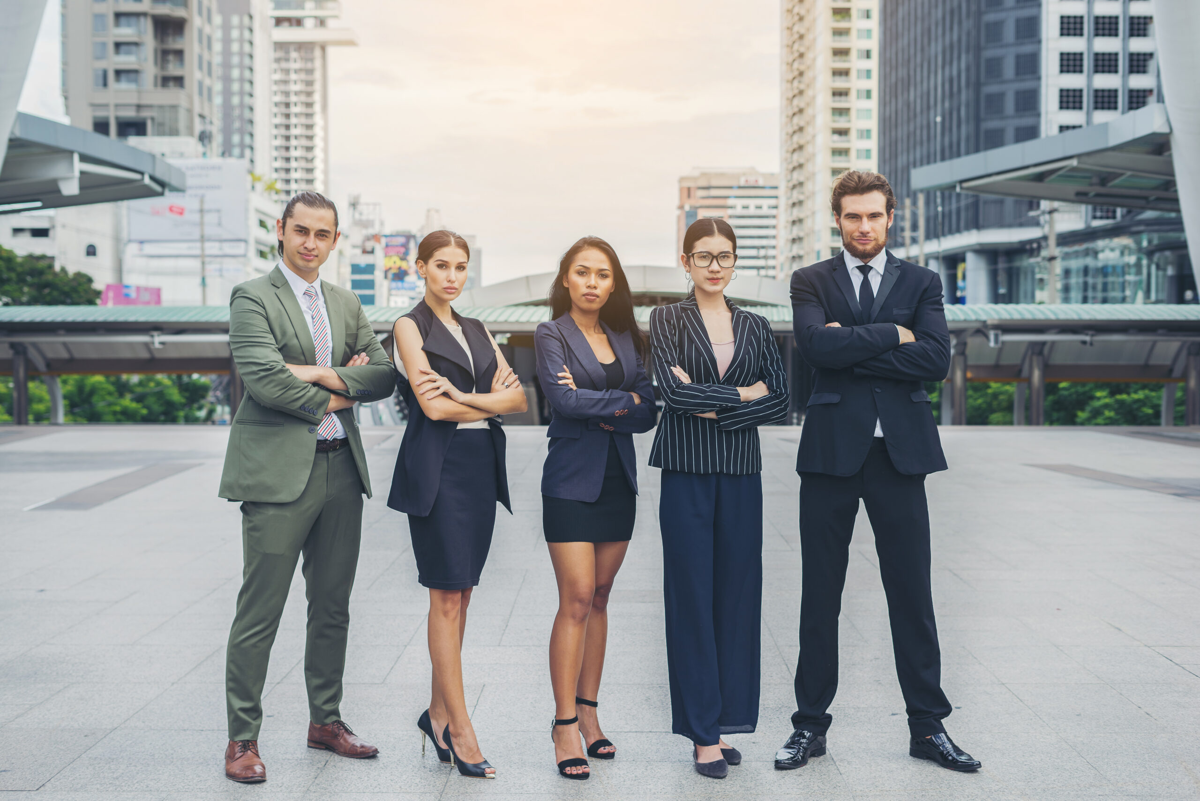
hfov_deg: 39.6
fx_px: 1667
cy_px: 400
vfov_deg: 27.0
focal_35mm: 50
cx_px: 600
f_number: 3.5
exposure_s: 1/250
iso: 100
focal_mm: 50
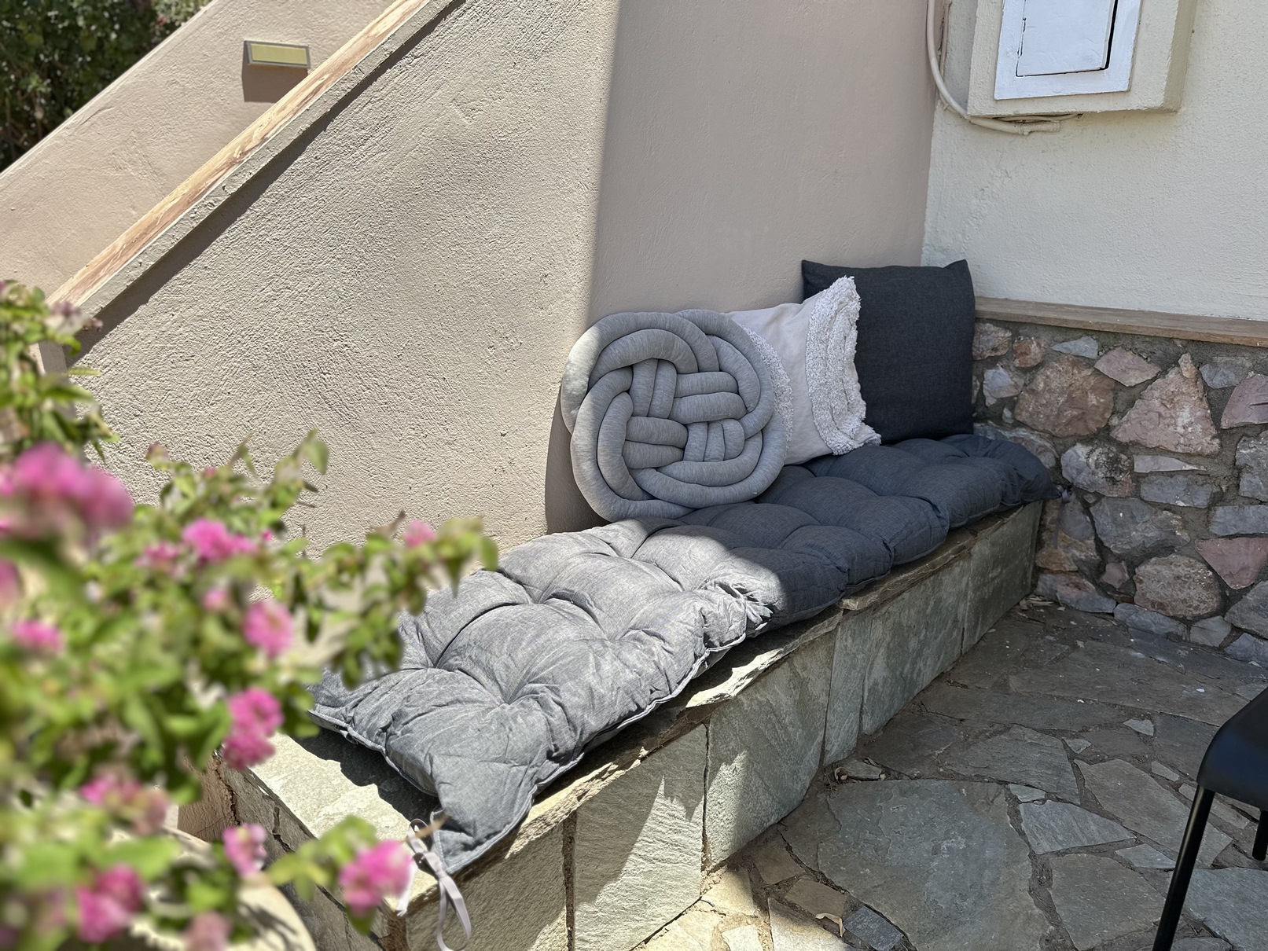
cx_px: 634
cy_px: 476
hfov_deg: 71.6
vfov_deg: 56.8
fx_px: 879
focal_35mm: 24
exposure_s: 1/1095
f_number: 1.78
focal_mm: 6.86
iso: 80
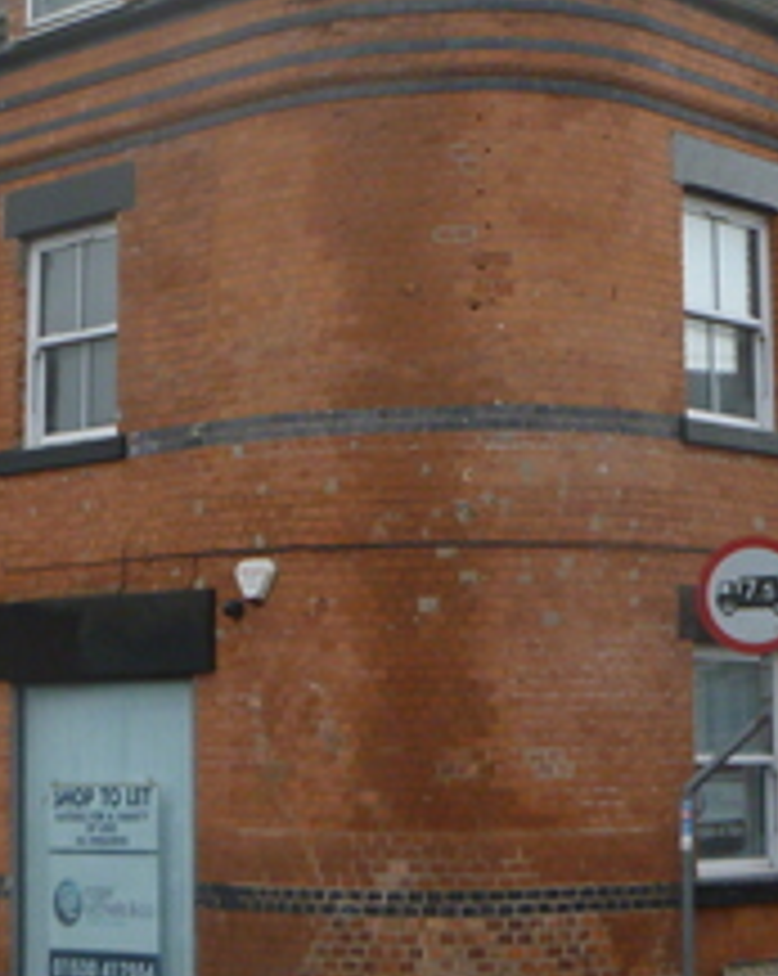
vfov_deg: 19.6
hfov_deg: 15.7
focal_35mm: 98
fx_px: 2827
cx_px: 324
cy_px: 378
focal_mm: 6.1
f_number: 3.6
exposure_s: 1/500
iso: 160
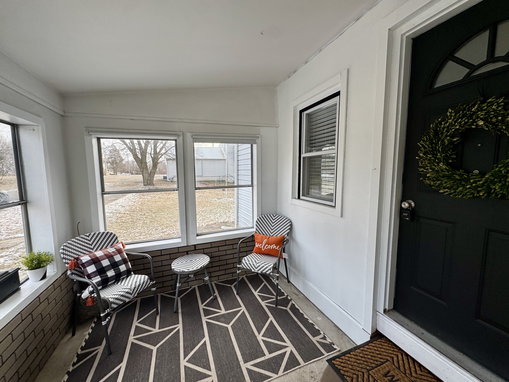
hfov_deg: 102.1
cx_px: 254
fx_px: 206
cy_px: 191
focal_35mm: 14
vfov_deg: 85.7
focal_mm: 2.22
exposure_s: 1/145
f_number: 2.2
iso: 40
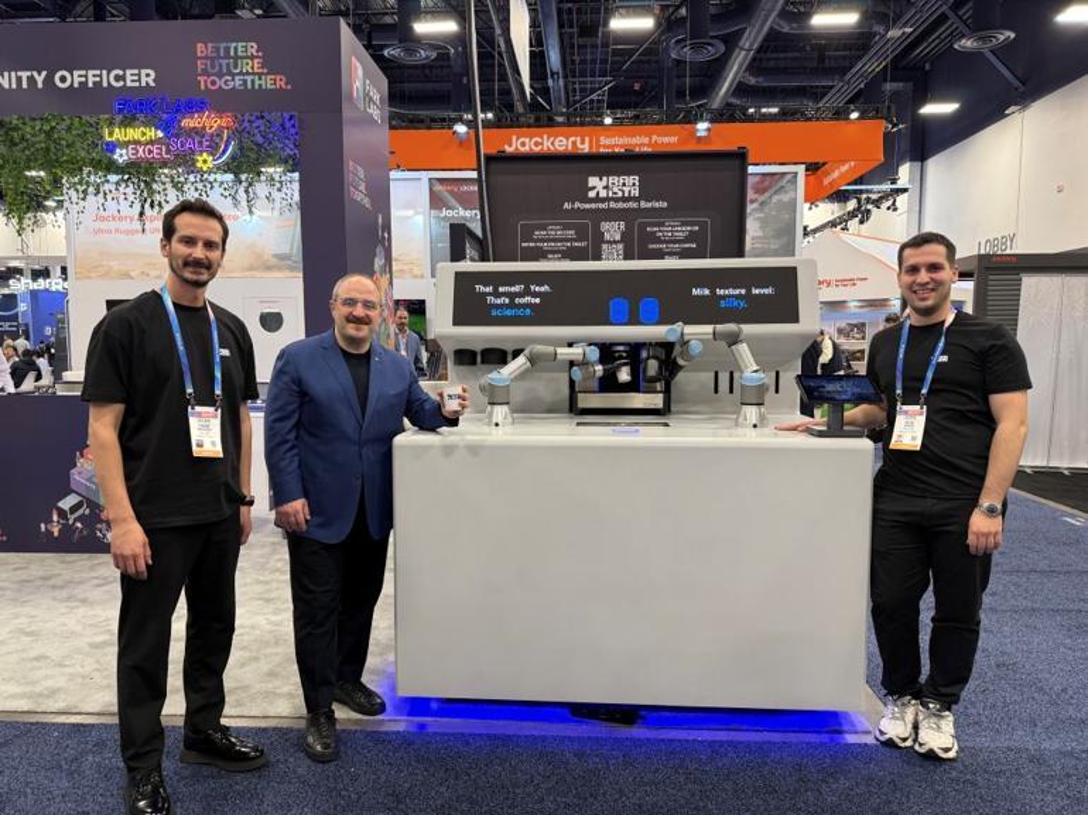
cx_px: 544
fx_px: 754
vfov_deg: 56.8
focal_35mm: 24
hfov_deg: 71.6
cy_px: 408
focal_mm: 6.76
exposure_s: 1/120
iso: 80
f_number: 1.78
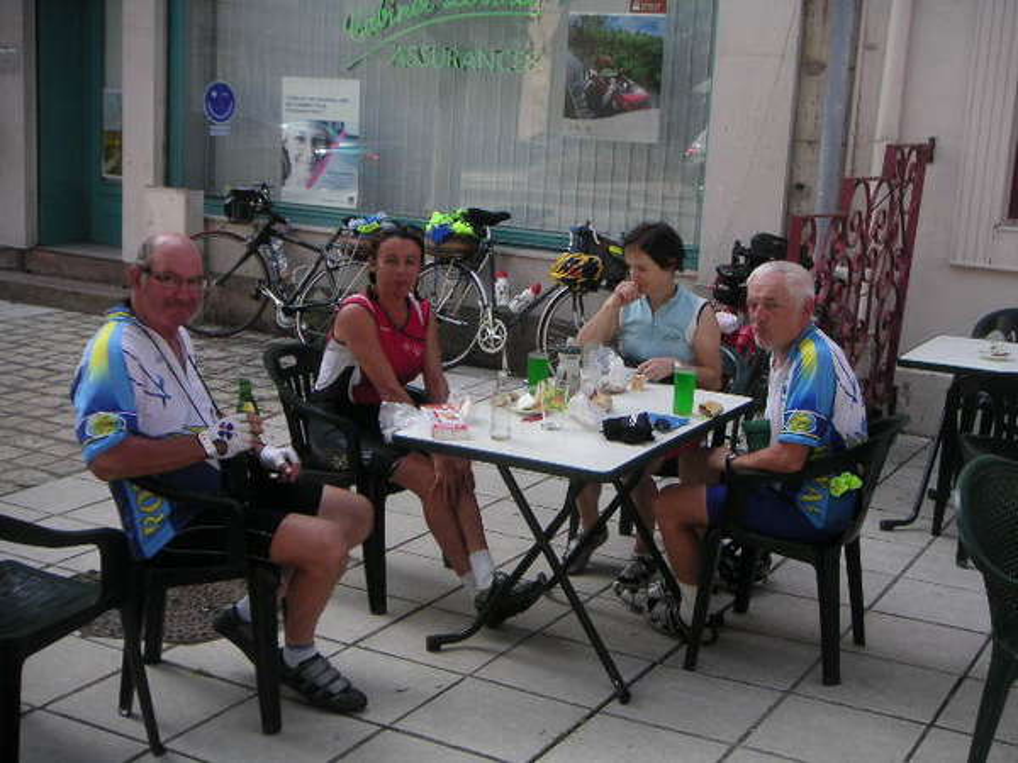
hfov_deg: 40.4
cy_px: 382
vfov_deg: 30.9
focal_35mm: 47
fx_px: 1382
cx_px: 509
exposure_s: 1/350
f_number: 2.9
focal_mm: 7.3
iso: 50
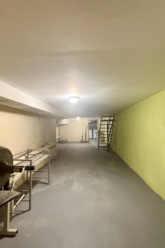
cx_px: 85
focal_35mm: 20
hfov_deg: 61.9
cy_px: 120
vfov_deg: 84.0
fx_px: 137
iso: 640
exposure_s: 1/60
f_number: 2.2
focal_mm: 2.22
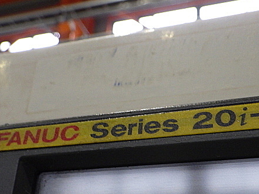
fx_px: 367
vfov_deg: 29.5
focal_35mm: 49
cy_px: 124
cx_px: 150
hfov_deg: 38.8
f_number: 3.8
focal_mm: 6.1
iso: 640
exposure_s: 1/50
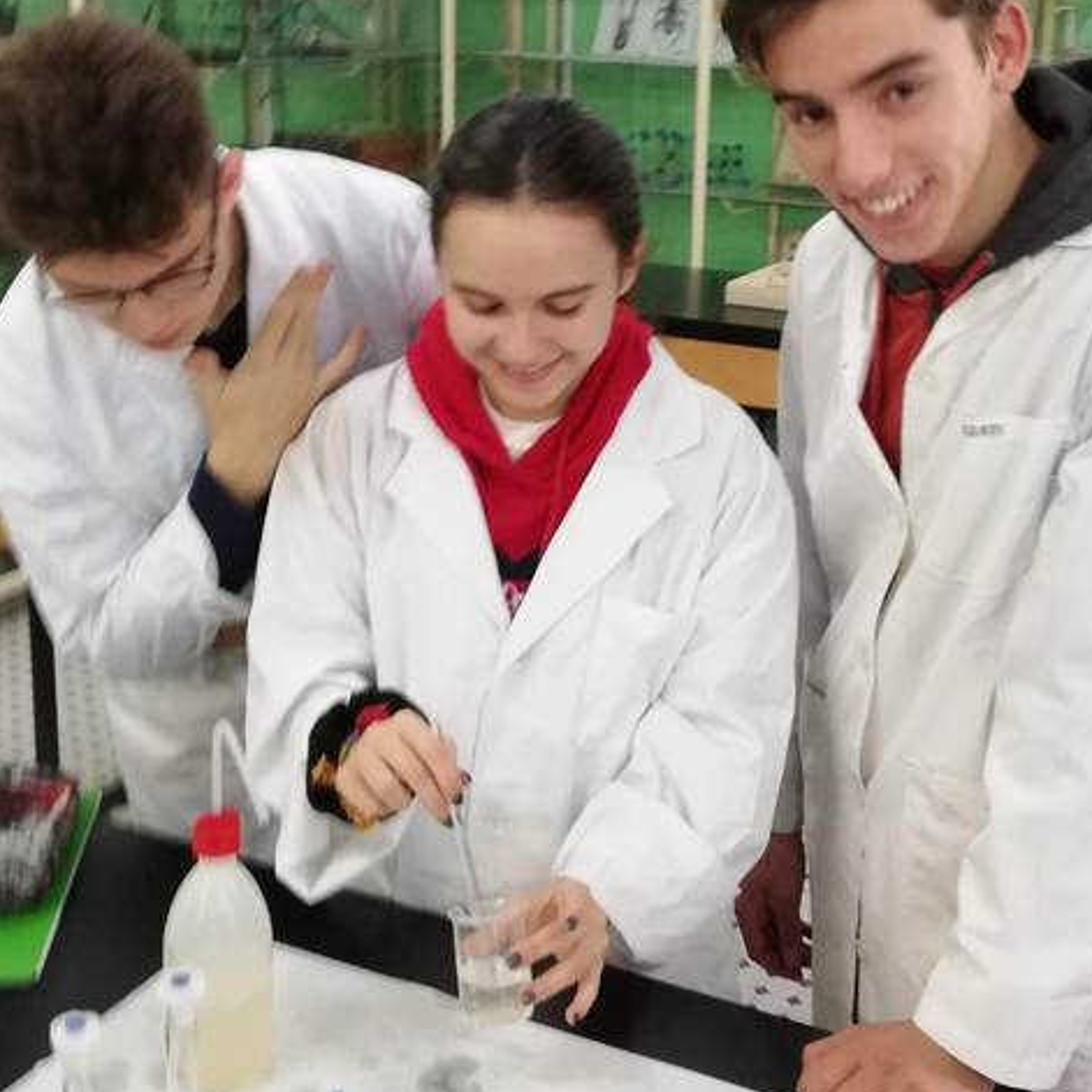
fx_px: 1713
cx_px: 549
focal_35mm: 48
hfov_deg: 35.4
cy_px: 362
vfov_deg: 35.0
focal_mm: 3.81
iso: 400
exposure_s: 1/25
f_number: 2.2
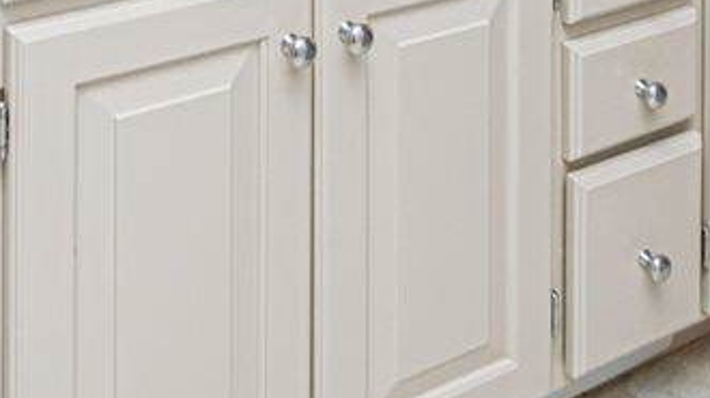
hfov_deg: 34.1
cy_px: -483
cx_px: 239
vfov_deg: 14.7
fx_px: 1147
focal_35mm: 61
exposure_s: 1/60
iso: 640
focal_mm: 10
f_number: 10
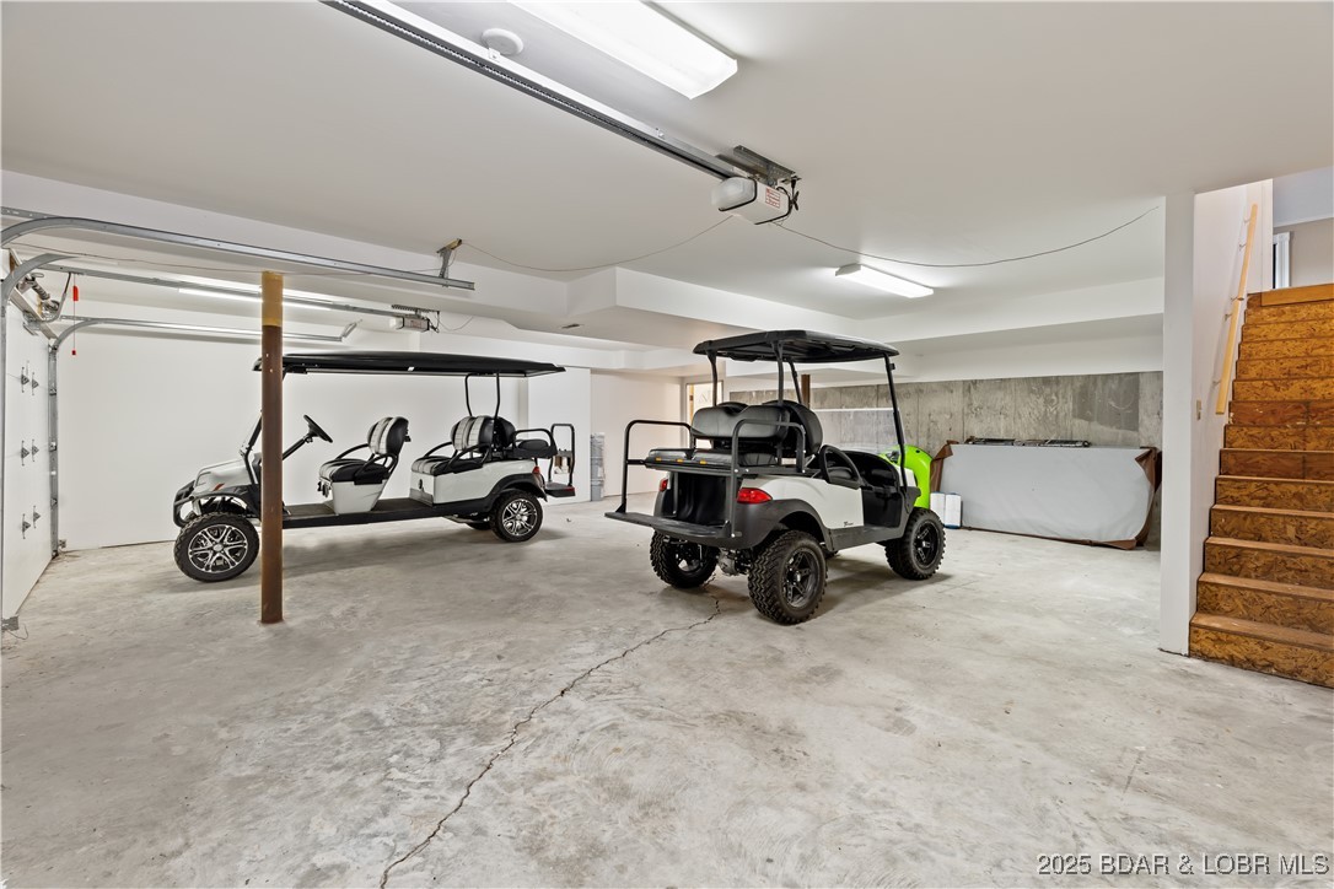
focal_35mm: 16
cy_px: 444
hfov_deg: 96.7
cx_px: 667
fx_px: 593
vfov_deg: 73.7
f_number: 8
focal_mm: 16
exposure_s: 4
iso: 320
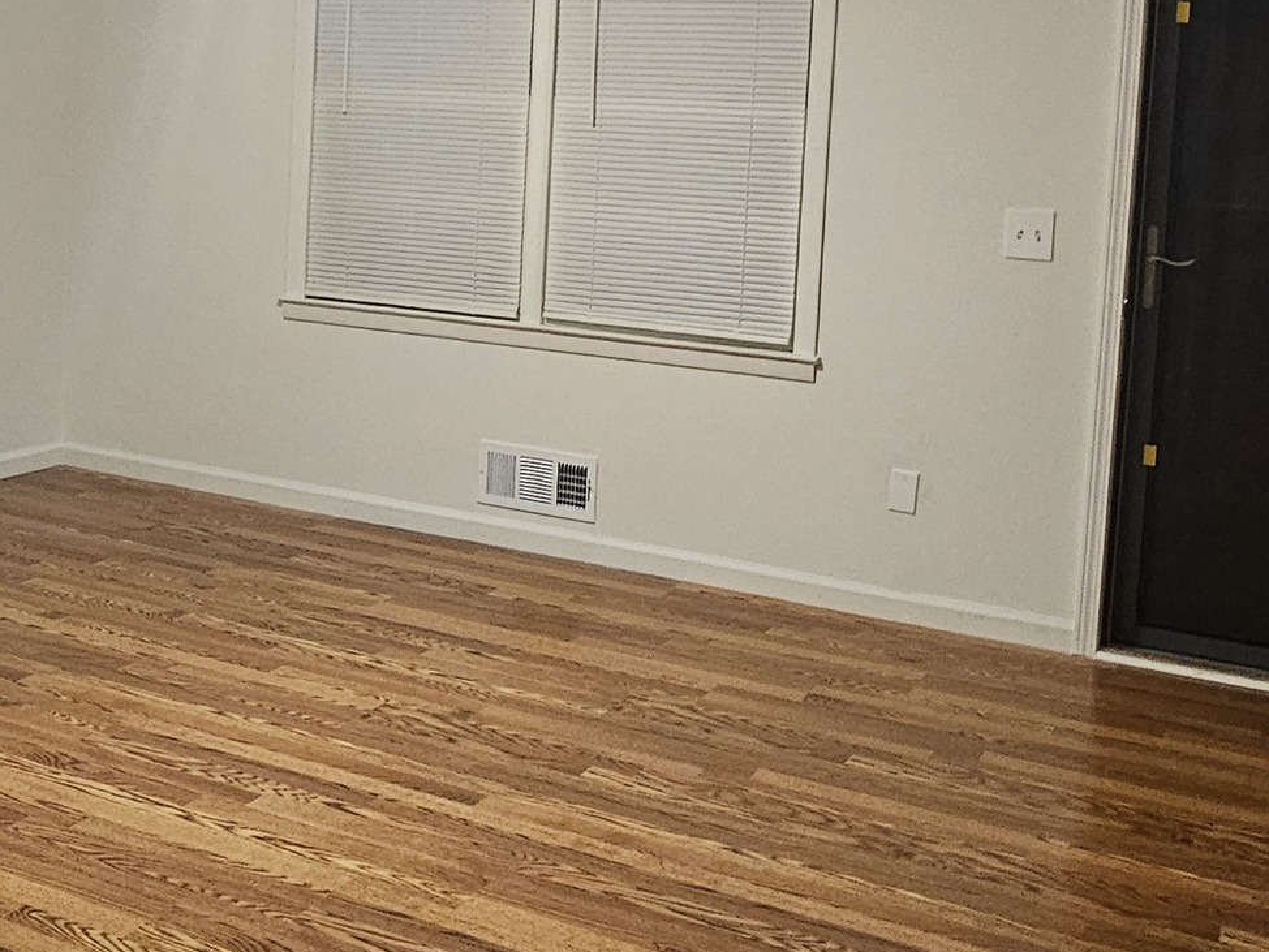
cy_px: 232
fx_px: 1503
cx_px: 520
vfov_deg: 34.4
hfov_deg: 45.6
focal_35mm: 41
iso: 320
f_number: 2.2
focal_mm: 2.2
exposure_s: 1/40
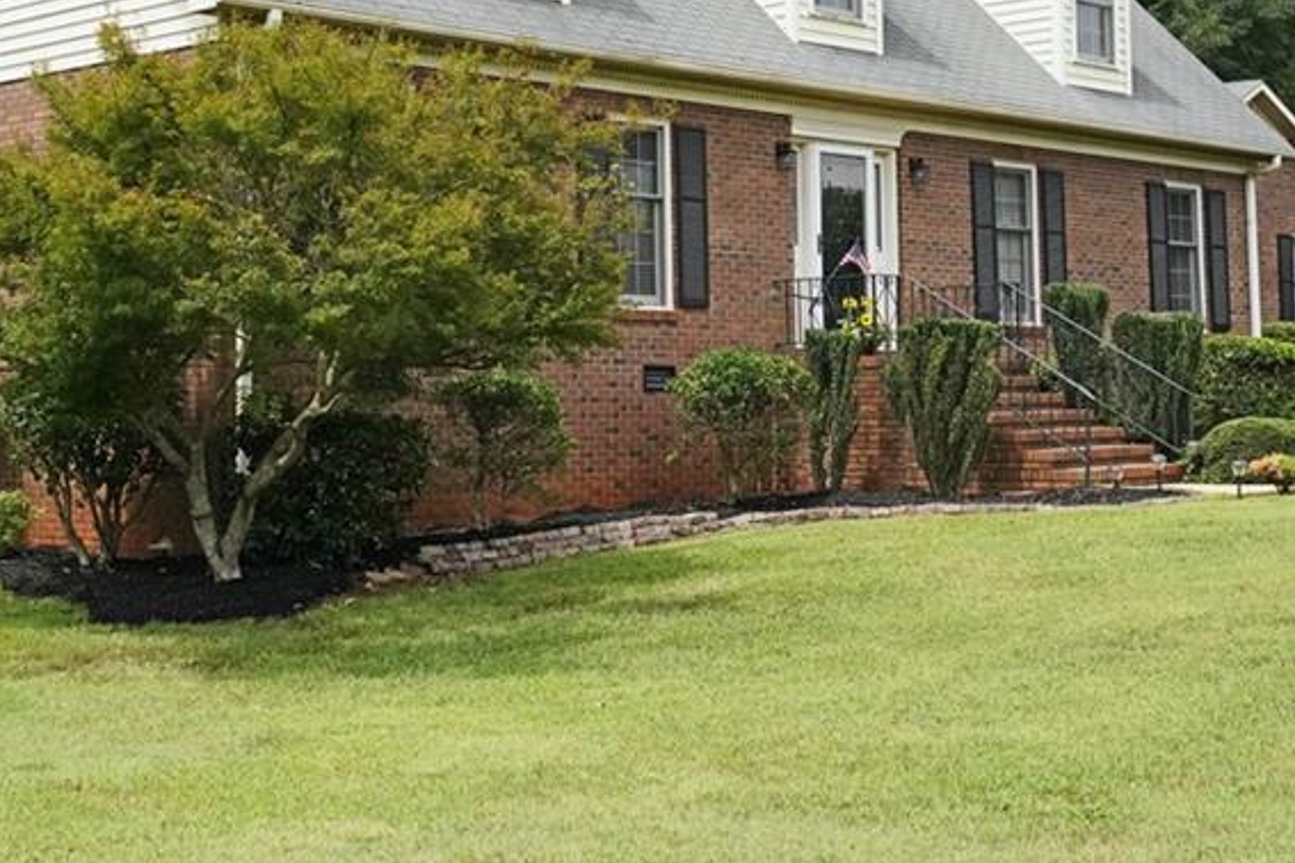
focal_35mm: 65
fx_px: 2338
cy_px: 167
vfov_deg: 20.7
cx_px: 546
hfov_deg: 30.9
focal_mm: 36
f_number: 6.3
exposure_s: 1/6400
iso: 3200
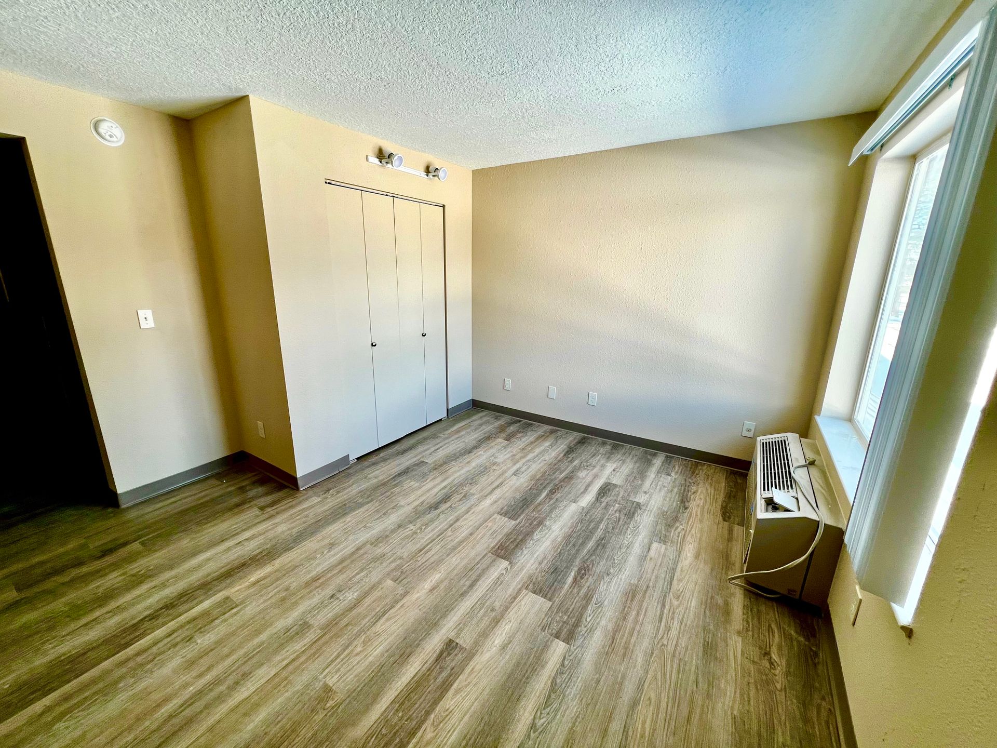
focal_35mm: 13
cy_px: 374
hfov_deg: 106.2
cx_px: 498
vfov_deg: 89.9
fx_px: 374
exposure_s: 1/99
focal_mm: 1.57
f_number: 1.8
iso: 32
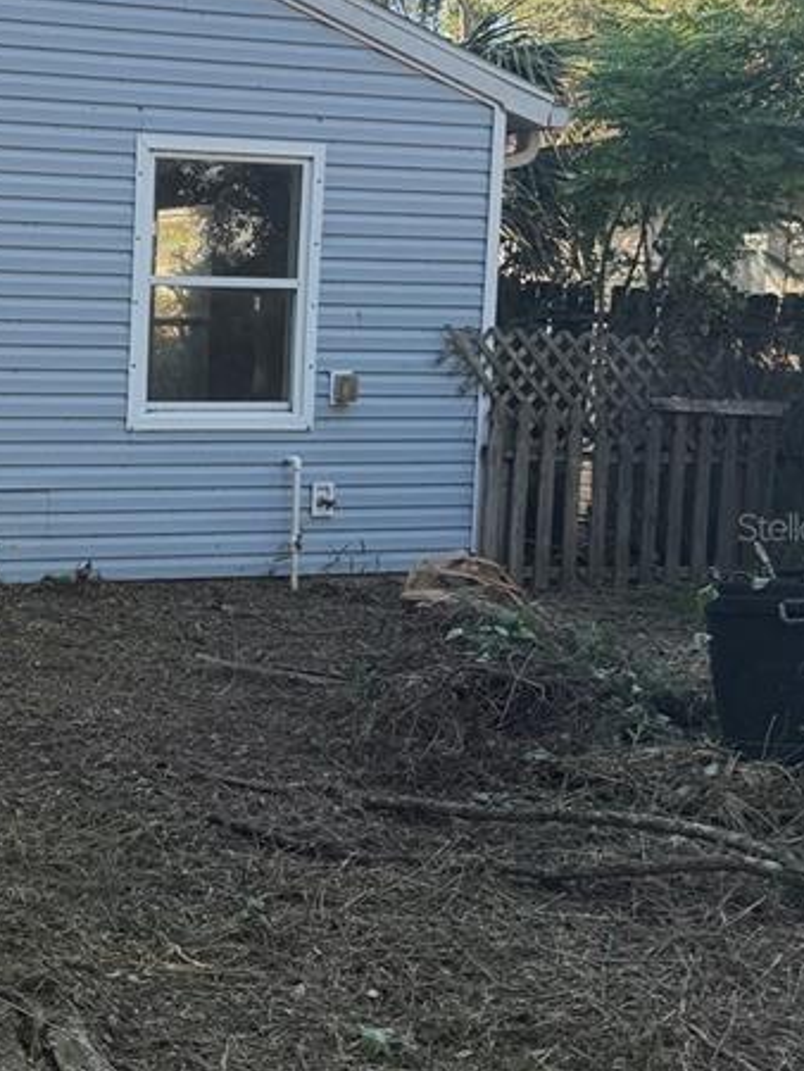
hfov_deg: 21.3
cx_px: -164
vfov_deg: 30.2
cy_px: 526
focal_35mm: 64
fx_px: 1980
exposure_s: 1/822
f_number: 1.78
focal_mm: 6.76
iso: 80
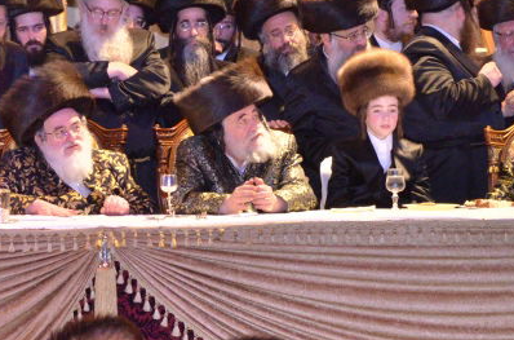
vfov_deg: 8.0
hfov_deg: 12.1
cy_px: 57
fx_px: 2420
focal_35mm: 170
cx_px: 212
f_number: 5
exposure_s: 1/100
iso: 2500
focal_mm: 44
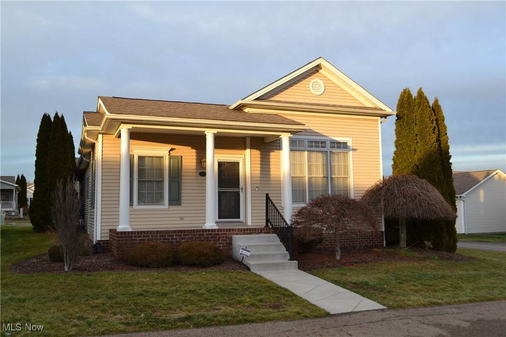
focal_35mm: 33
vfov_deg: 40.0
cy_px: 168
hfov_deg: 57.2
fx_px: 464
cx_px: 253
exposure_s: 1/125
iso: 200
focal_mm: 22
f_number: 5.6
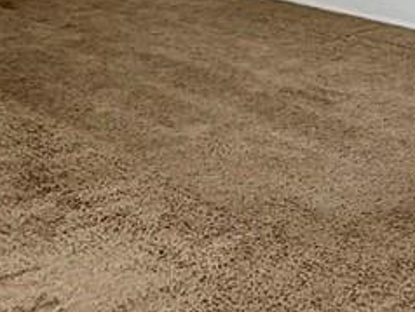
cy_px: -162
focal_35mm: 94
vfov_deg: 14.6
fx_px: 1128
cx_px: 567
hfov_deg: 19.0
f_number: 2.2
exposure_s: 1/120
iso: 160
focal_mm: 2.22
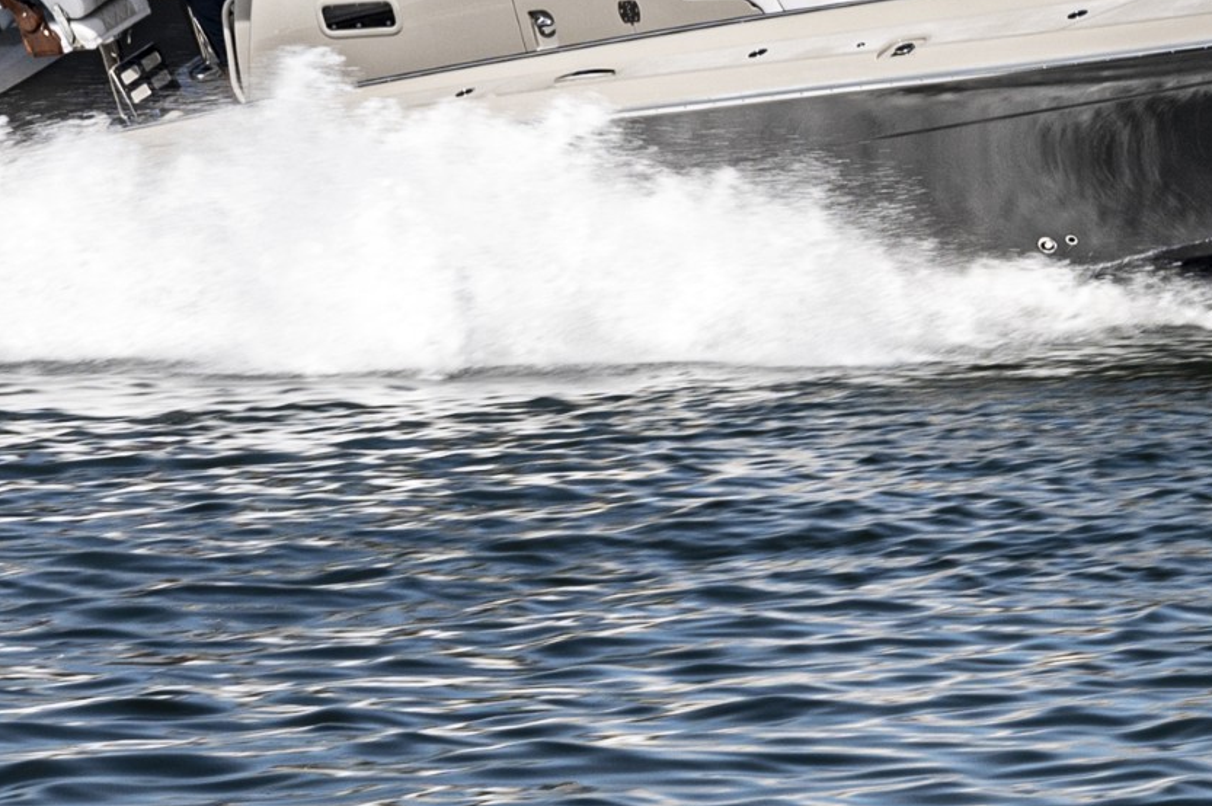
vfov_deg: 6.5
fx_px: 7064
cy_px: -171
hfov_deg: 9.8
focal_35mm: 210
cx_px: 442
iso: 200
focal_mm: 70
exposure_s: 1/200
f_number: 8
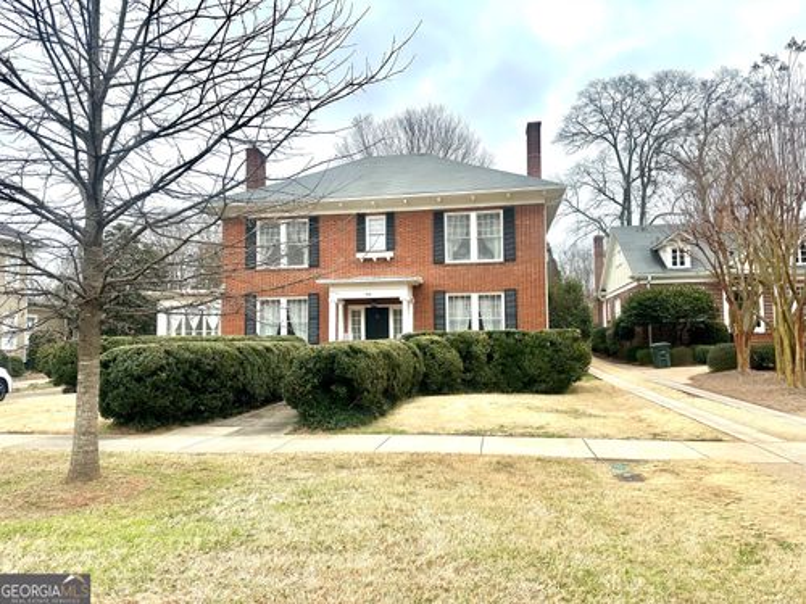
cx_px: 403
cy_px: 302
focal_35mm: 24
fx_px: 559
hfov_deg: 71.6
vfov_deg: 56.8
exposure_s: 1/2155
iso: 80
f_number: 1.78
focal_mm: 6.86
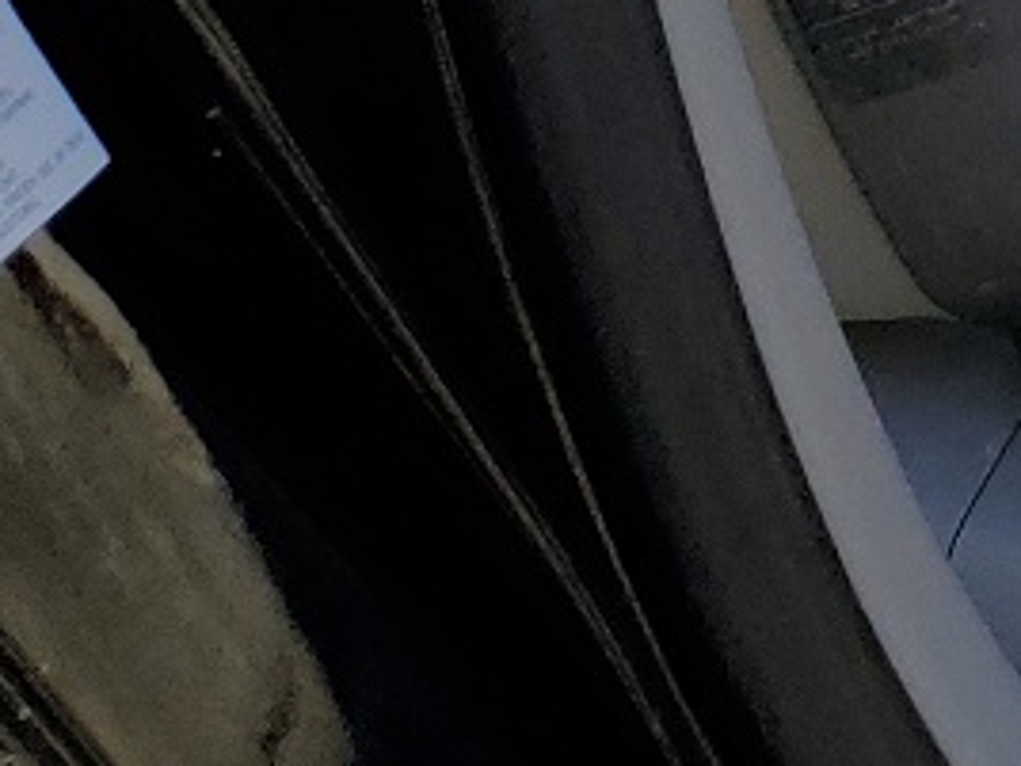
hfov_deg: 9.8
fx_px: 4572
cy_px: -941
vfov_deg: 8.8
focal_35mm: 155
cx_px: 3029
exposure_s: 1/1429
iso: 50
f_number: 1.5
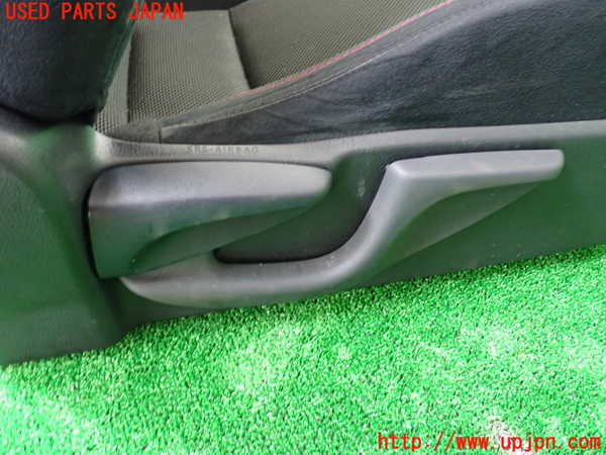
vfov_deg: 46.8
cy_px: 228
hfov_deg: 60.0
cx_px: 303
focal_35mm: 30
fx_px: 525
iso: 800
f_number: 2.3
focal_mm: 5.4
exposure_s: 1/30
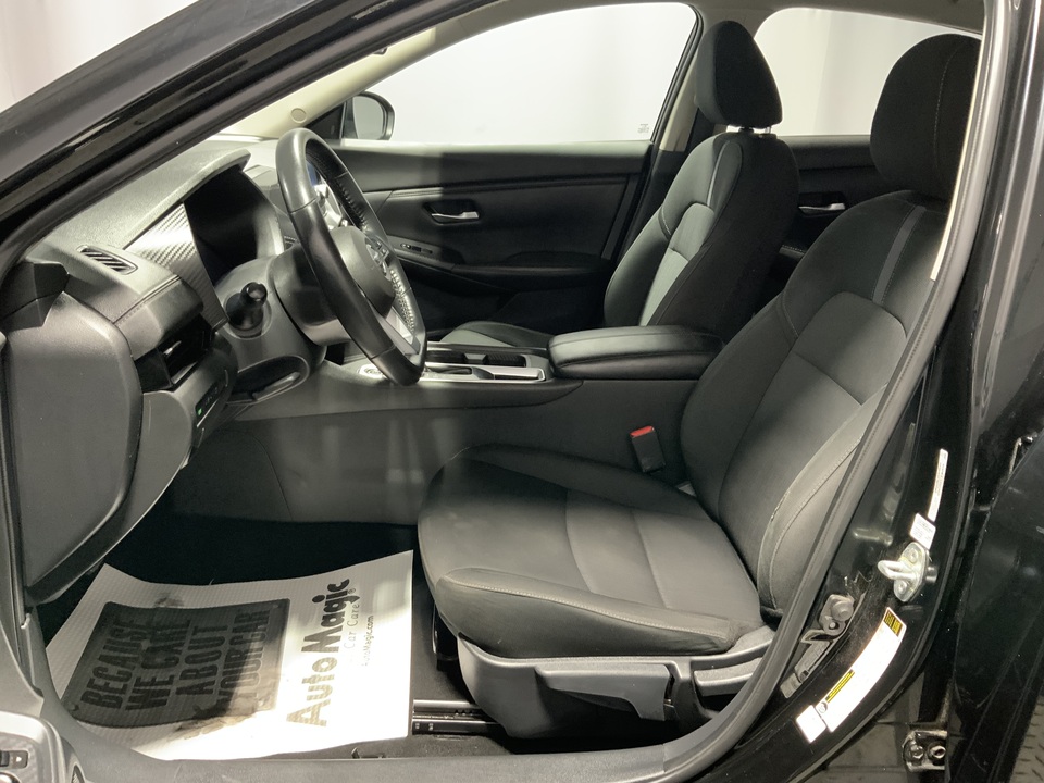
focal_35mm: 29
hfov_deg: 61.7
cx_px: 522
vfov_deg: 48.2
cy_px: 392
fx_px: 875
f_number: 1.8
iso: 200
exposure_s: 1/40
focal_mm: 3
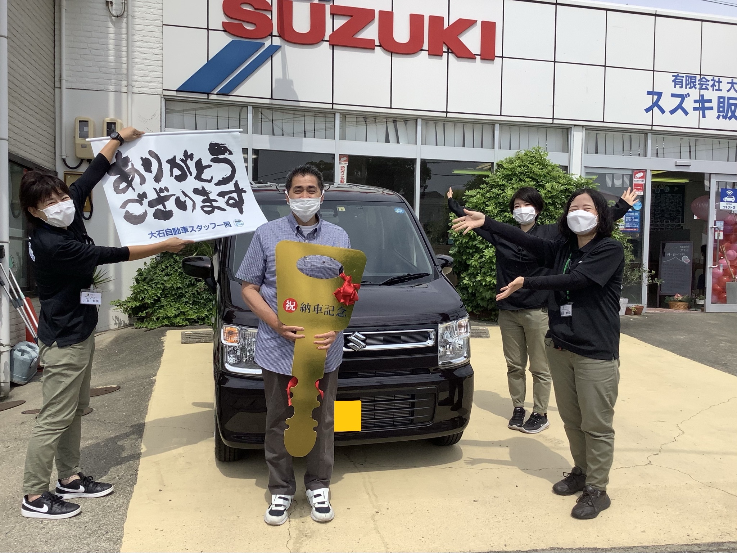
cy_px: 276
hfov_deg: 58.4
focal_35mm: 31
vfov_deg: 45.4
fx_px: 660
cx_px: 368
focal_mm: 3.3
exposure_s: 1/2037
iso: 25
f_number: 2.4
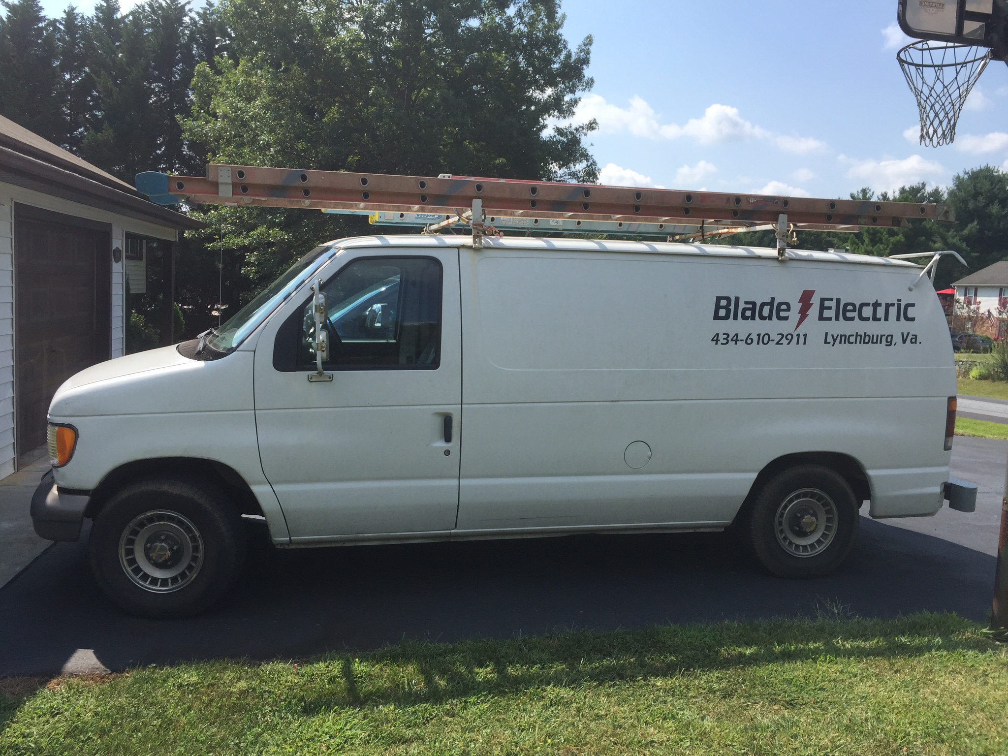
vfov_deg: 48.2
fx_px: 844
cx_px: 504
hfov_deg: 61.7
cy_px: 378
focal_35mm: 29
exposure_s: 1/1799
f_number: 2.2
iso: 32
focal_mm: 4.15
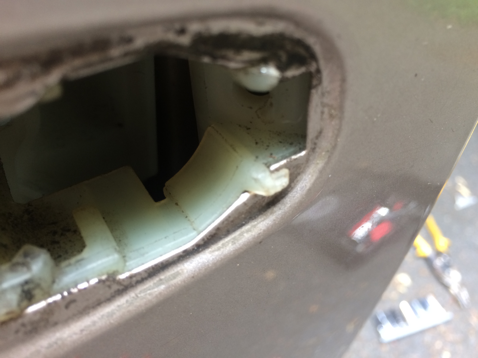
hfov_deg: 61.7
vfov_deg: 48.2
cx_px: 239
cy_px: 179
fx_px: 400
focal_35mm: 29
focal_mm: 4.15
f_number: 2.2
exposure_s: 1/40
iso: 40
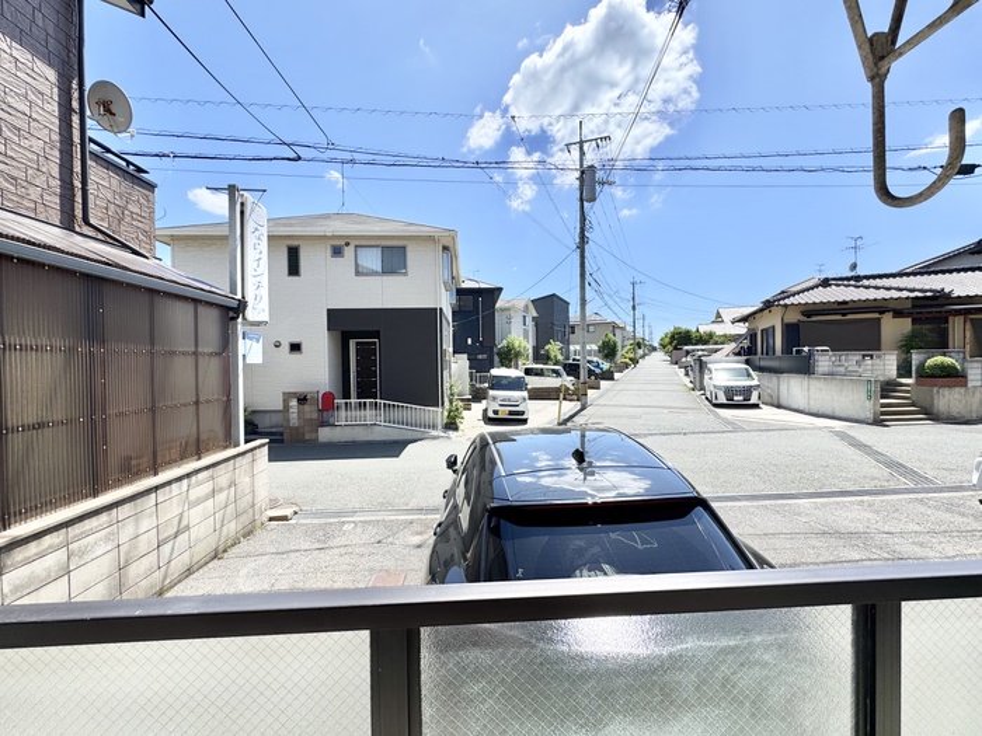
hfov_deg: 102.1
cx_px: 491
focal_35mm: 14
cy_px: 368
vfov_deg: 85.7
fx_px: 397
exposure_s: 1/1477
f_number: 2.2
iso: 50
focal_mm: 2.22
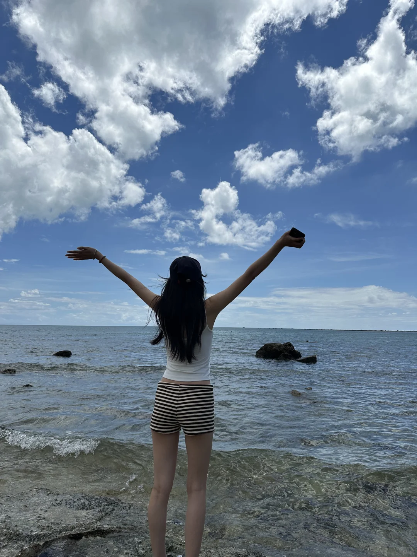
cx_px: 208
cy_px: 278
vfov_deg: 71.6
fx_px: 385
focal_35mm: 24
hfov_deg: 56.8
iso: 80
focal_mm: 6.86
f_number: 1.78
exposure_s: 1/12048
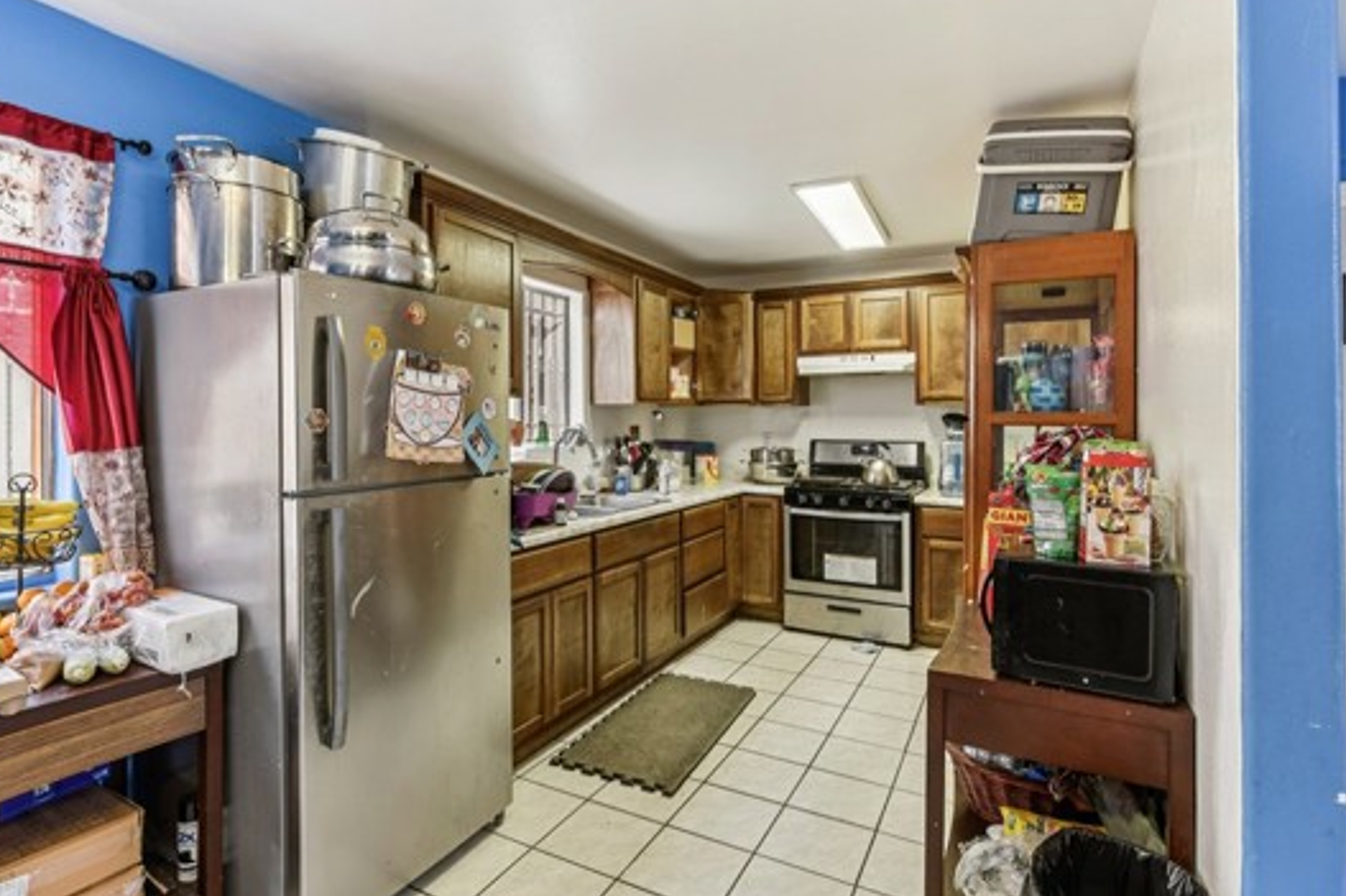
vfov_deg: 69.9
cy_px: 521
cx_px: 656
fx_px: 635
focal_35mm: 17
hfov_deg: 93.3
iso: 400
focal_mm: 14
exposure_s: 1/15
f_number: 8
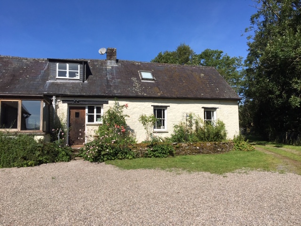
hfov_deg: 61.7
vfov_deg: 48.2
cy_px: 113
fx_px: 252
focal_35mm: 29
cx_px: 150
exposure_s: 1/2331
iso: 25
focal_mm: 4.15
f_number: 2.2
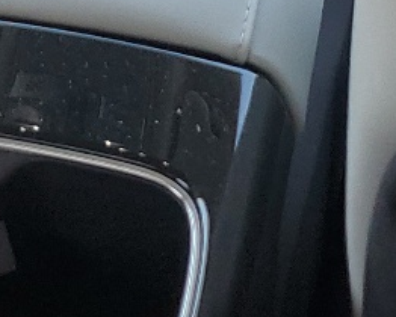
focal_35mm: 155
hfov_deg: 12.4
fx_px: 1818
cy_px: -325
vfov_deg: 9.3
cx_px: 86
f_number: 1.5
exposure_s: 1/167
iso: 50
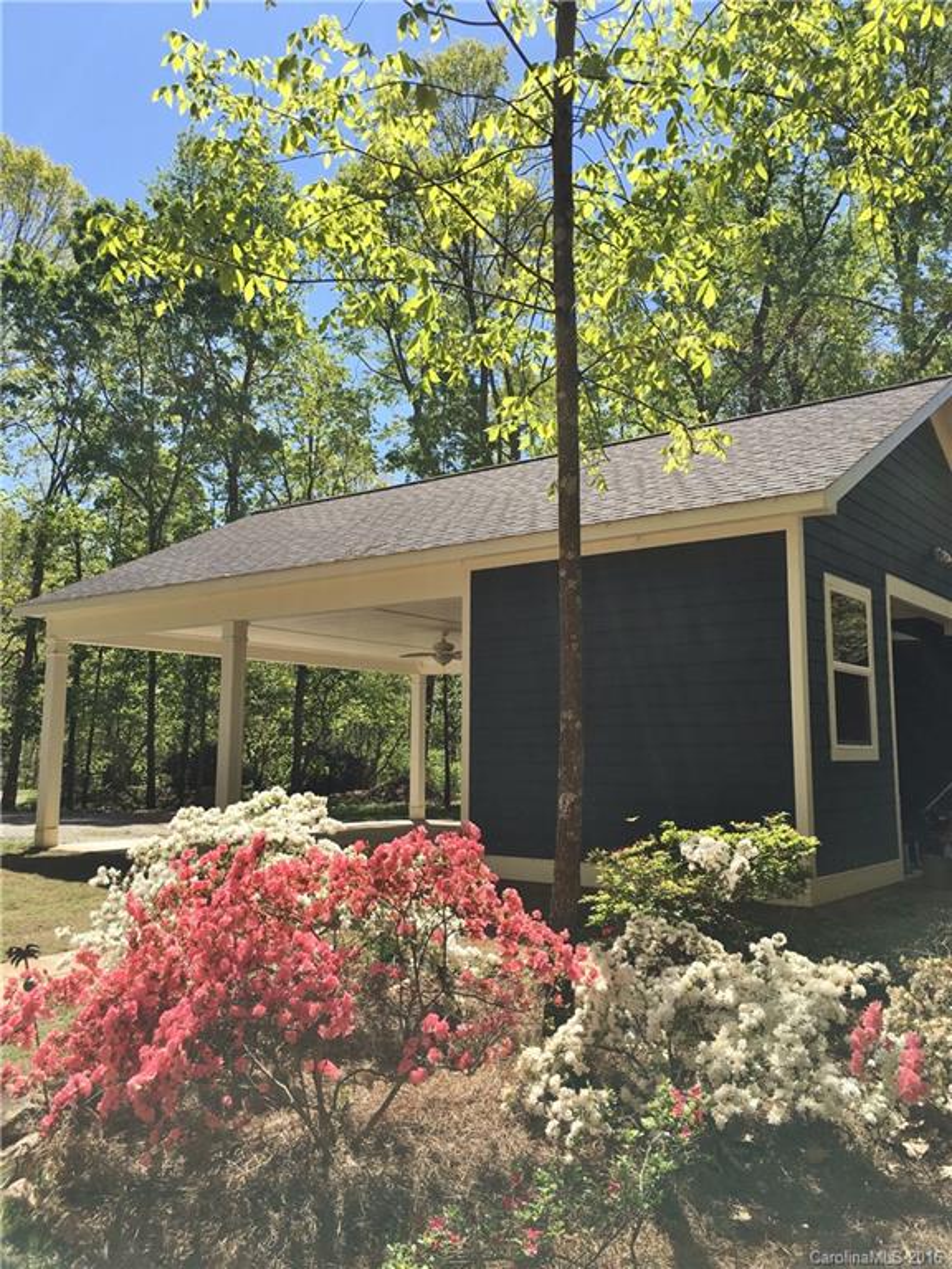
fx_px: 1063
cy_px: 634
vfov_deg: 61.7
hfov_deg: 48.2
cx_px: 476
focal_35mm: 29
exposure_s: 1/1350
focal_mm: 4.15
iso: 25
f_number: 2.2
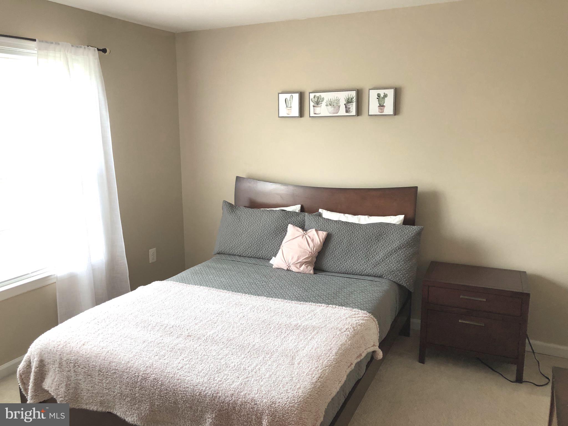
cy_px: 213
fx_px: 476
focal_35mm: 29
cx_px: 284
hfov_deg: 61.7
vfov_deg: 48.2
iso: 25
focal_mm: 3.99
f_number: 1.8
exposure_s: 1/30
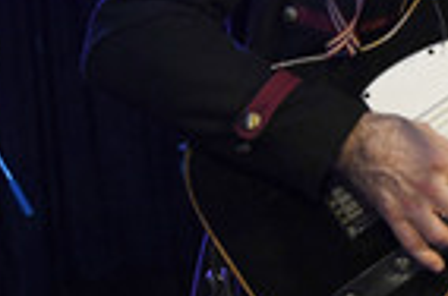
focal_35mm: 105
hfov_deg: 18.5
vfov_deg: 12.6
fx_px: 1304
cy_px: -79
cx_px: 535
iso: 2500
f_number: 3.2
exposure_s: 1/200
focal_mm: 22
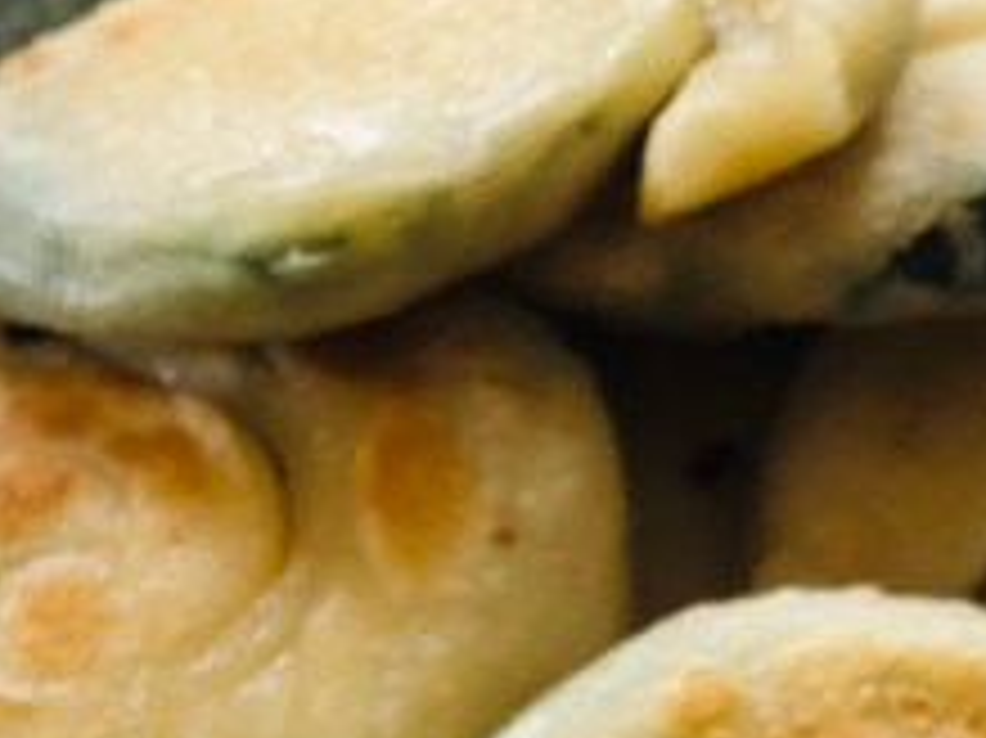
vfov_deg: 14.2
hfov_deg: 20.3
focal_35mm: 96
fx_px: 2733
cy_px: 1181
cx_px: 243
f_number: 1.8
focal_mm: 4
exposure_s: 1/17
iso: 100
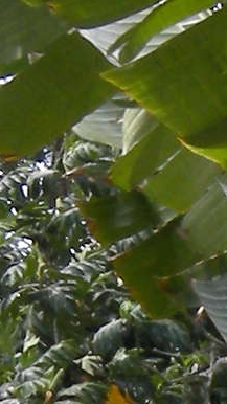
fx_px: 2537
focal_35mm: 237
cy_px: 459
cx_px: 363
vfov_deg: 9.0
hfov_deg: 5.1
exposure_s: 1/134
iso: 64
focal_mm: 7.5
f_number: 4.8
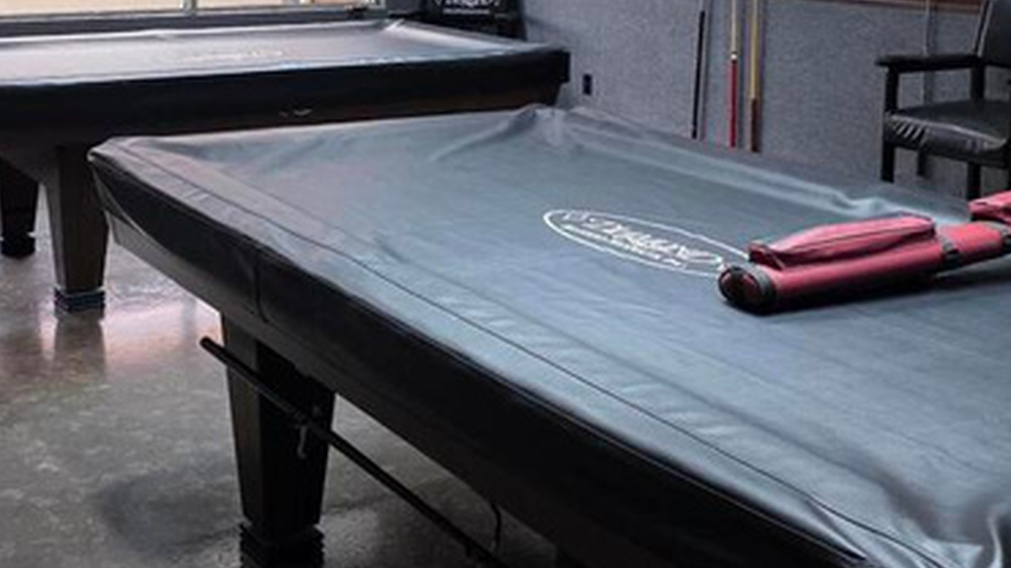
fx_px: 1394
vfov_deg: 22.1
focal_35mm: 52
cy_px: -11
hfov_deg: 39.4
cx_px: 344
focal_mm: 6.3
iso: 400
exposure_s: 1/120
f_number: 1.7
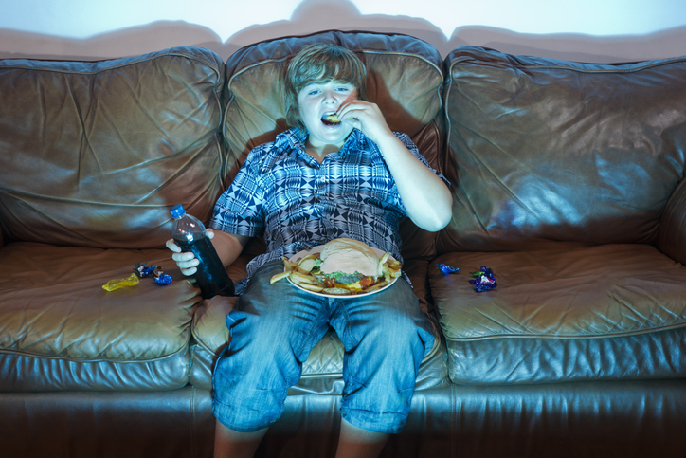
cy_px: 229
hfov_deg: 28.8
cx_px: 343
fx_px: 1334
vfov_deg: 19.5
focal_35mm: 70
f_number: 6.3
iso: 100
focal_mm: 70
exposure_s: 1/60
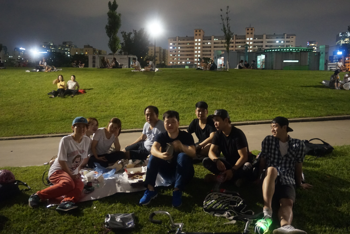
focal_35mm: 33
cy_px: 117
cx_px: 175
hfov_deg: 57.2
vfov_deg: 40.0
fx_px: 321
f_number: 4
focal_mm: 22
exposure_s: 1/5
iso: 3200
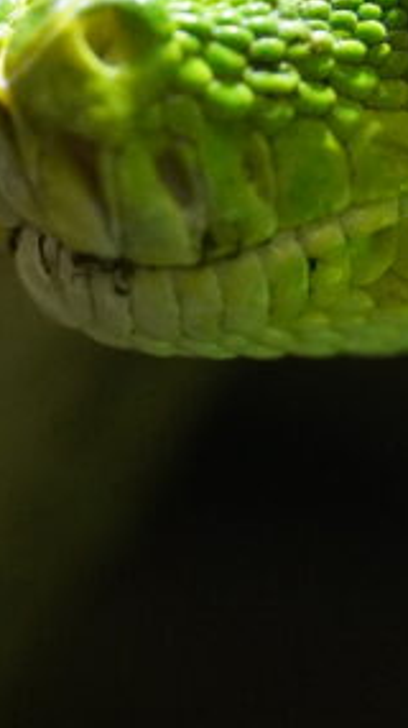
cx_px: 686
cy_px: 88
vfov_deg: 5.5
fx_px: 7608
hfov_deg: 3.1
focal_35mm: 395
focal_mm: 70
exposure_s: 1/125
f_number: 2.8
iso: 3200
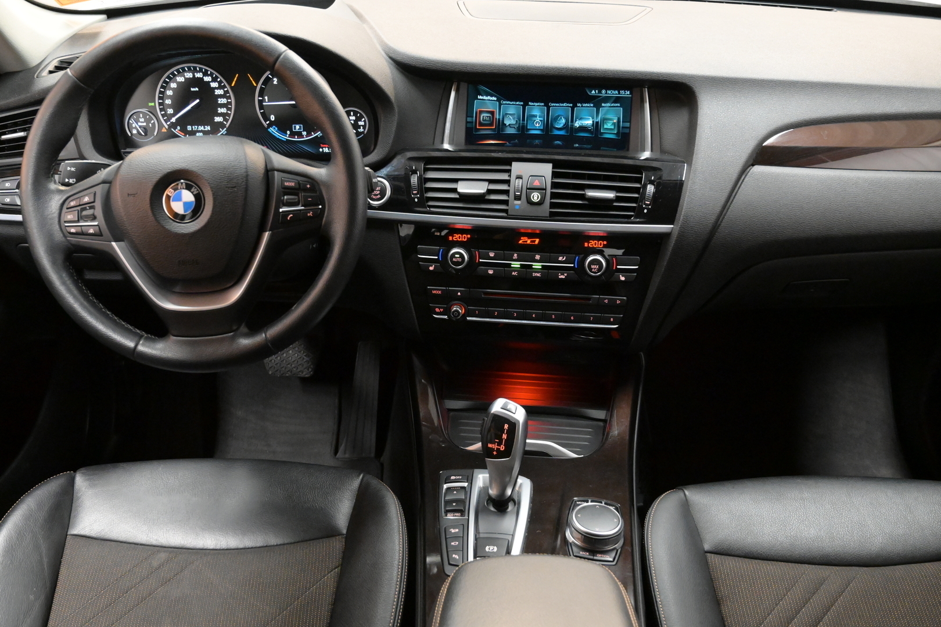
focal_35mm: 36
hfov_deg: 53.1
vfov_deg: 36.9
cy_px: 314
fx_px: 941
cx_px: 470
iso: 6400
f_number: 4.5
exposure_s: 1/80
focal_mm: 24
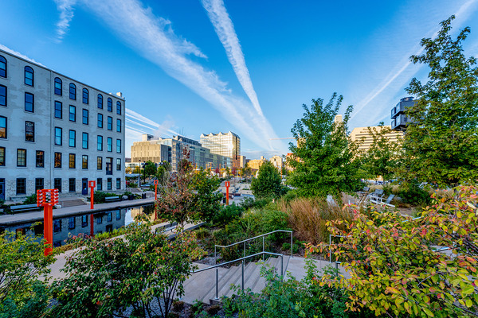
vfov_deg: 81.2
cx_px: 239
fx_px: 186
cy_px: 159
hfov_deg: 104.3
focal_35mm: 14
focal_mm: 14
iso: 200
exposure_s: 1/80
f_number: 16
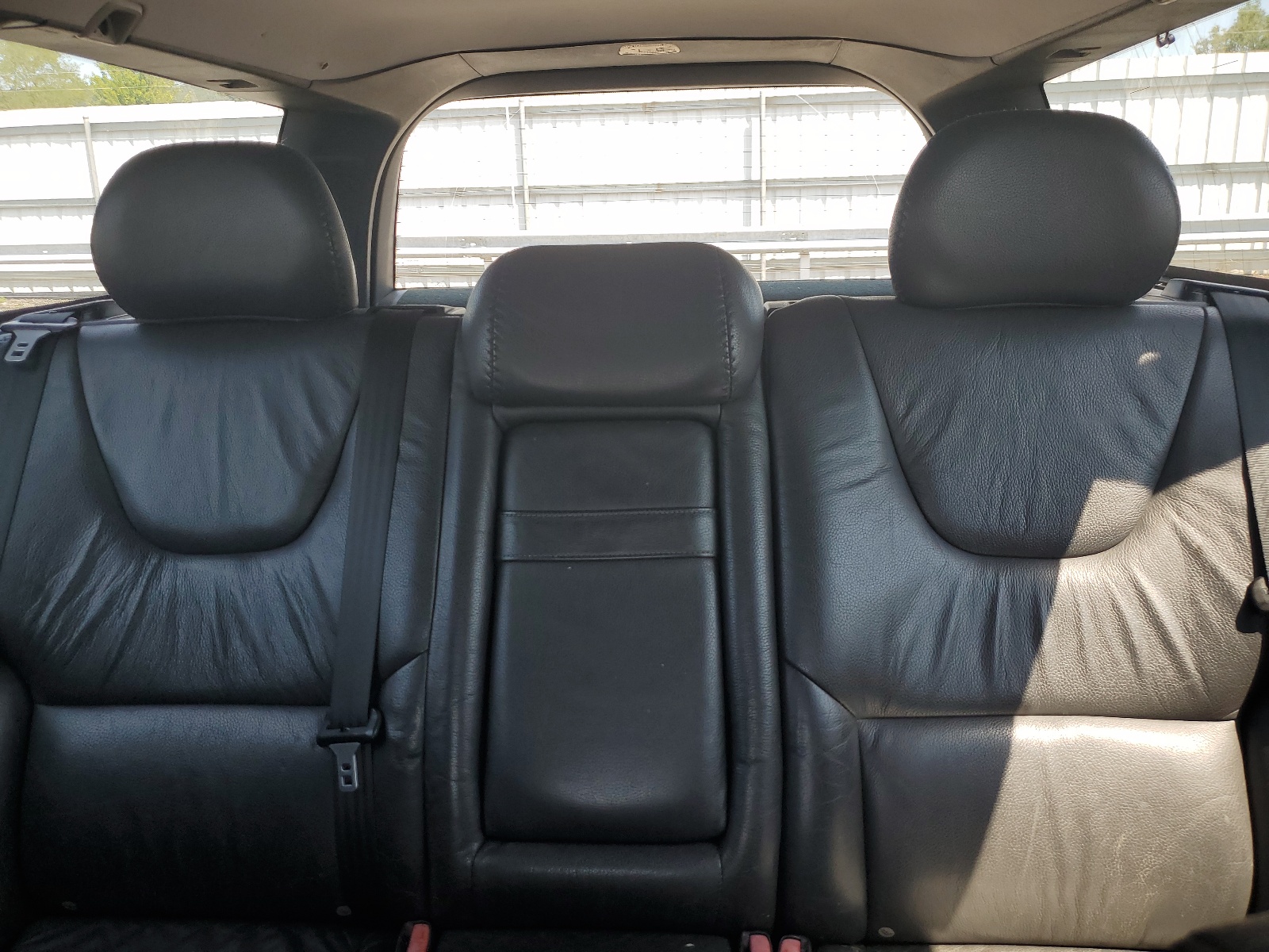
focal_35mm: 26
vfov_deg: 53.1
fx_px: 953
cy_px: 476
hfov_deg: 67.3
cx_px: 634
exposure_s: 1/500
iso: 50
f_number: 1.5
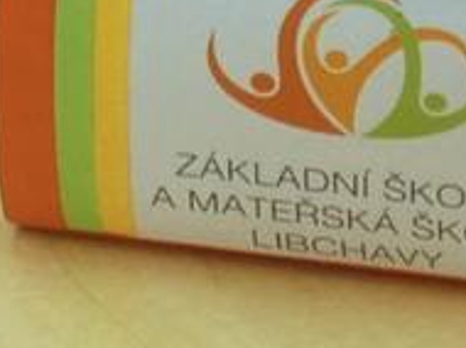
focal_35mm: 141
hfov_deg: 14.0
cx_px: 356
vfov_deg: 8.3
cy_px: -794
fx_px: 1896
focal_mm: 3.6
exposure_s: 1/60
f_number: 2.8
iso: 160
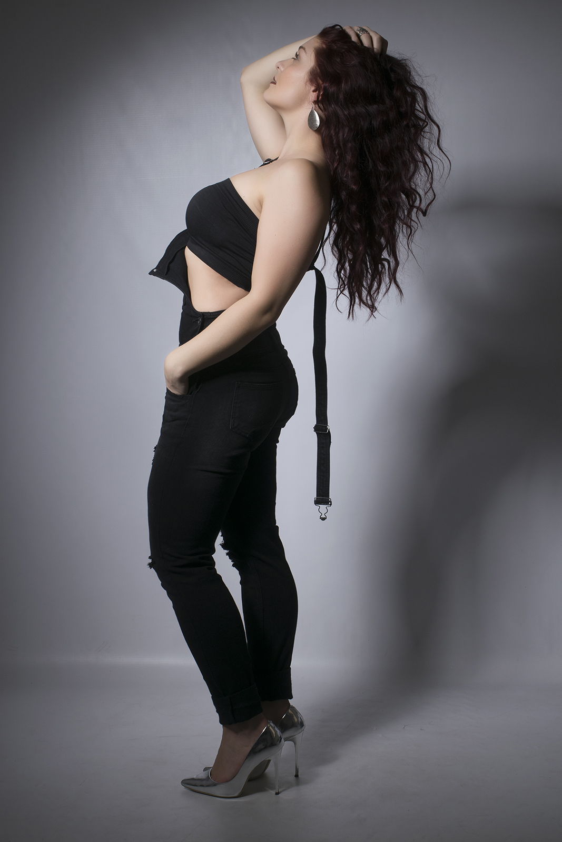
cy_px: 421
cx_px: 281
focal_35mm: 51
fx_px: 1194
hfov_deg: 26.5
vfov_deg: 38.9
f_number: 16
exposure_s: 1/100
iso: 100
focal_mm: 34
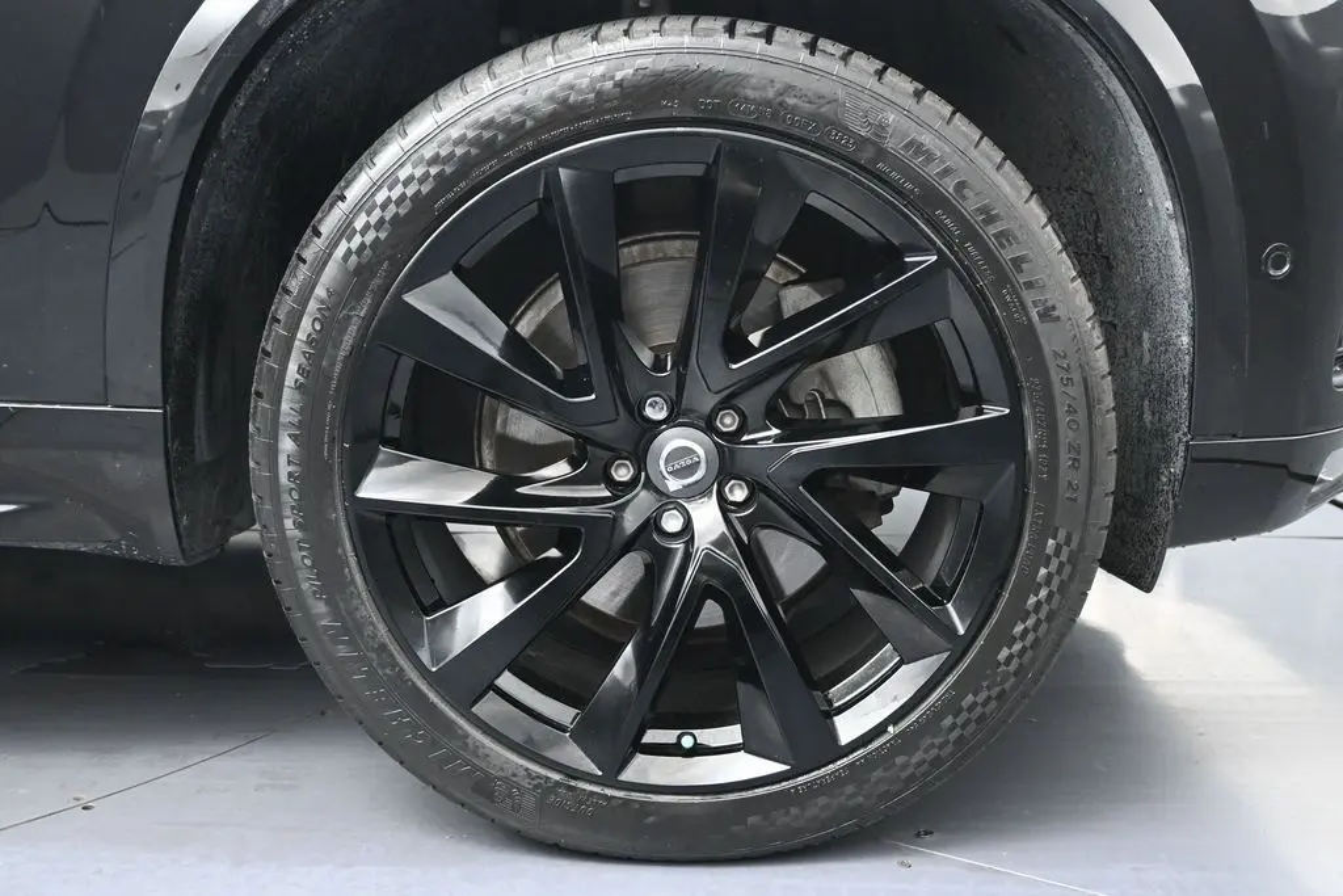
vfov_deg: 35.5
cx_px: 672
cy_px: 448
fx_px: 1399
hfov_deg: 51.3
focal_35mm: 38
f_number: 4.2
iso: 2800
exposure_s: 1/125
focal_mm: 25
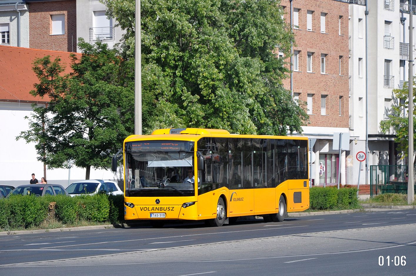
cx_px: 208
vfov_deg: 8.7
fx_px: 1818
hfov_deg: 13.1
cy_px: 138
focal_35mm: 158
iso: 400
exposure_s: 1/1600
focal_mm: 105
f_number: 5.6
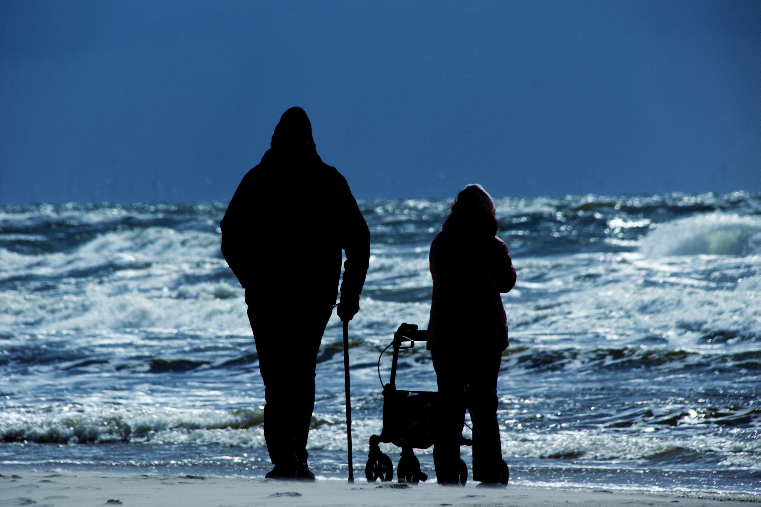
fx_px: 9512
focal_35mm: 450
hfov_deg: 4.6
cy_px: 254
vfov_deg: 3.1
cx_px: 380
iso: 400
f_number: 11
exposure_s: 1/800
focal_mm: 300
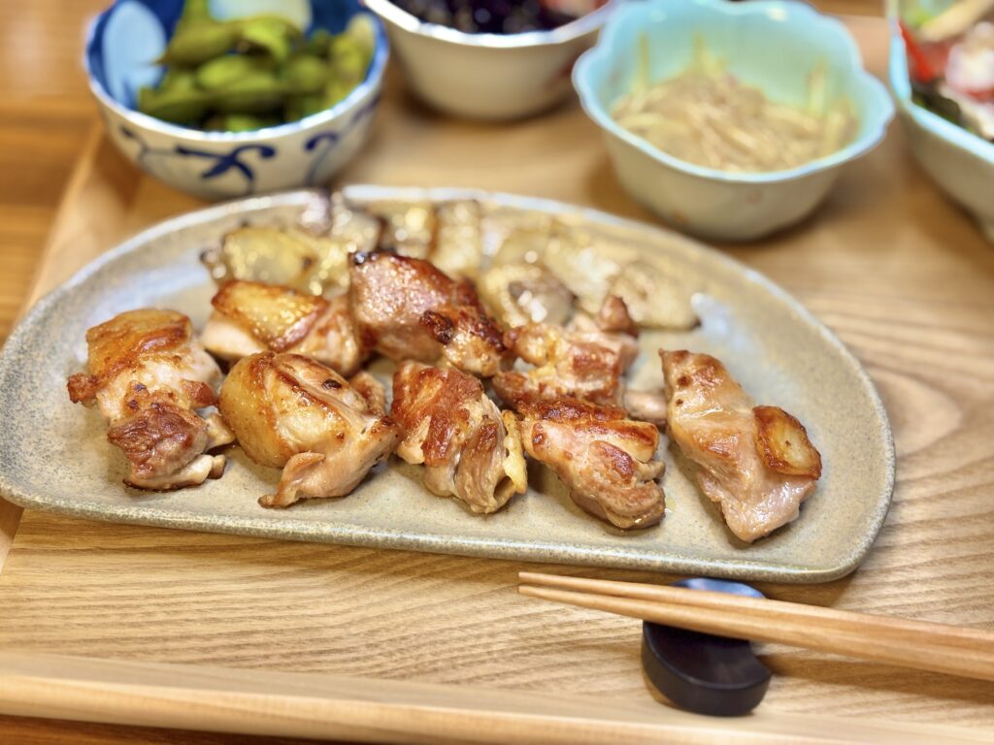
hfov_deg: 36.8
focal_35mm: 52
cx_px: 497
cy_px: 372
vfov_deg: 28.0
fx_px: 1493
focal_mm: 5.96
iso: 80
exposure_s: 1/60
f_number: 1.6
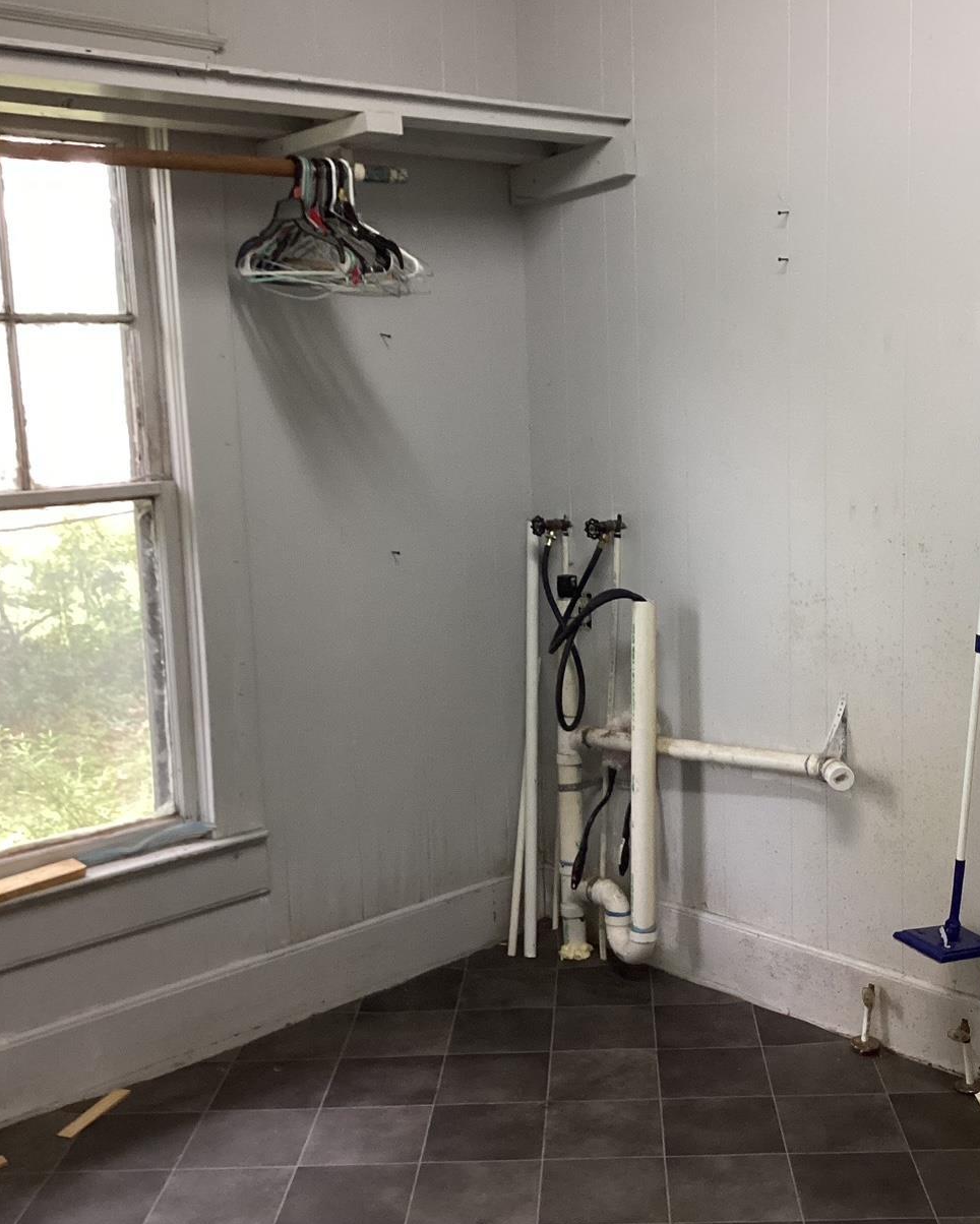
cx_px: 631
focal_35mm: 41
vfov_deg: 44.8
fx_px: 1486
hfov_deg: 36.2
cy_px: 604
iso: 200
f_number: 2.4
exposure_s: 1/60
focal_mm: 3.3
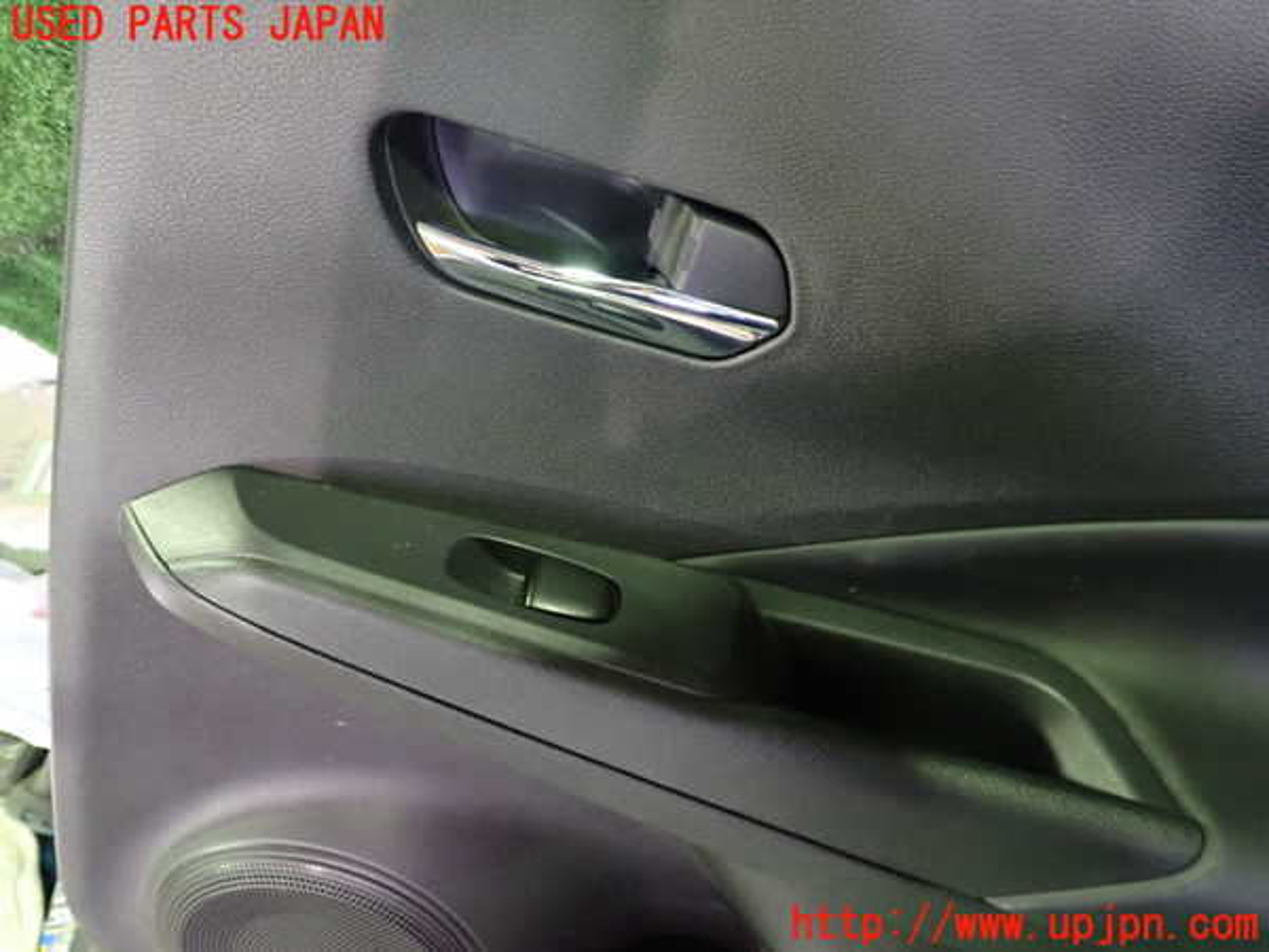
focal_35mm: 30
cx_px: 634
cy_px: 476
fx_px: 1100
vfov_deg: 46.8
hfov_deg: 60.0
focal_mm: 5.4
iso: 800
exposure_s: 1/13
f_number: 2.3
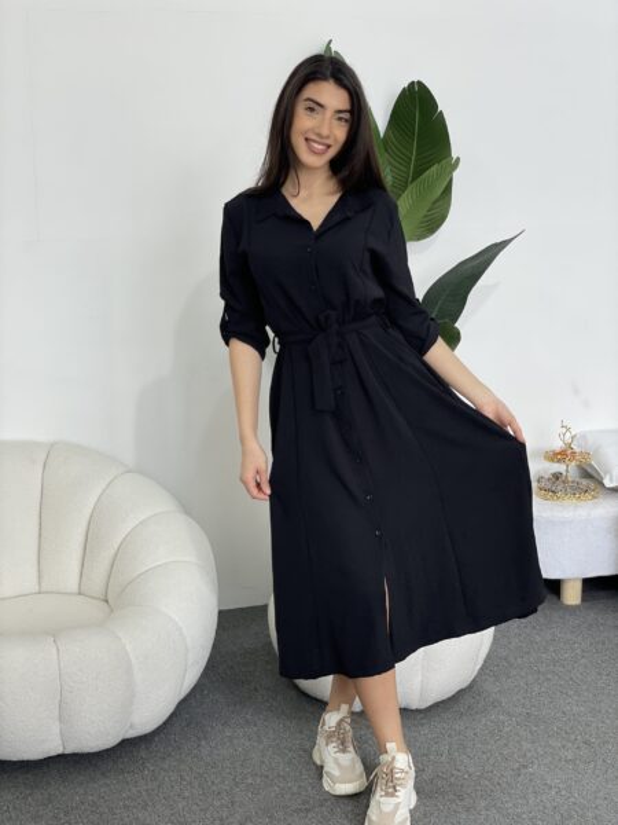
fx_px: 1238
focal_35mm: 52
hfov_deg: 28.0
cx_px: 309
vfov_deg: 36.8
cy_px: 412
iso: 32
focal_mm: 6
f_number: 2
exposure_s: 1/122
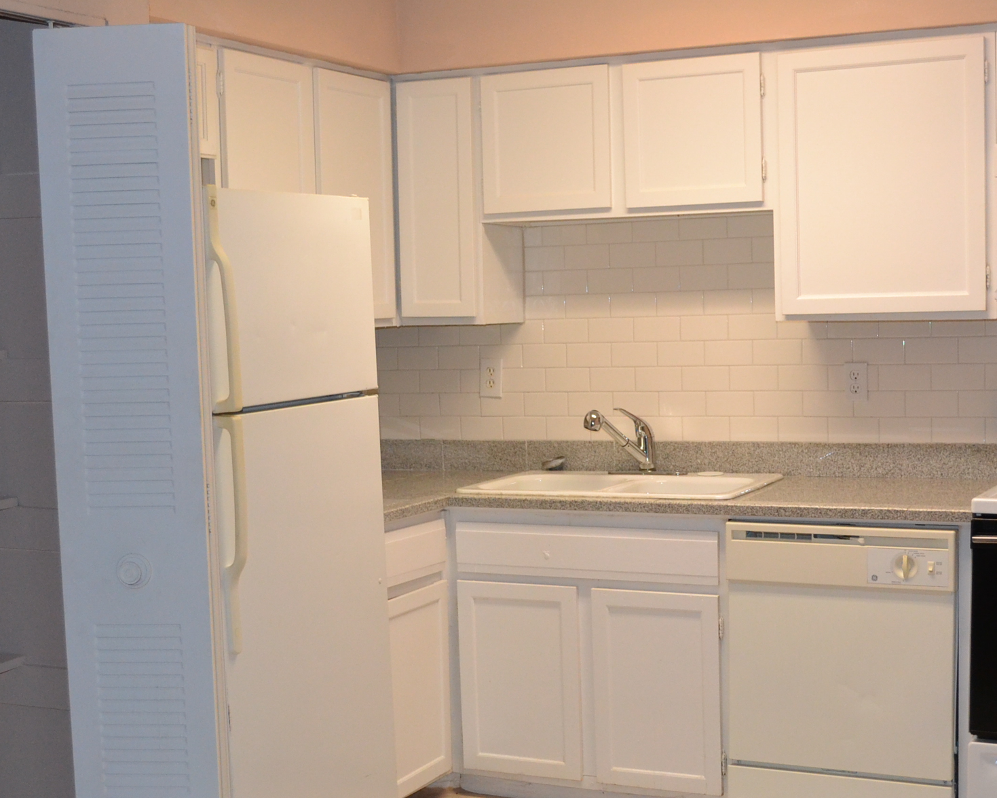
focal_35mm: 53
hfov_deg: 35.3
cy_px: 484
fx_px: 1564
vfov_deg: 28.5
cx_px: 546
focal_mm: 24
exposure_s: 1/60
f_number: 4
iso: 1600
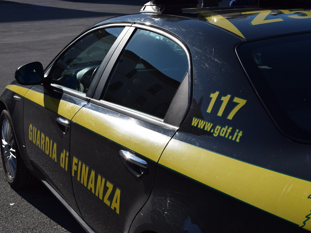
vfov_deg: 23.7
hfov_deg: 31.2
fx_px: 557
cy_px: 116
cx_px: 159
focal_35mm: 62
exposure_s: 1/1000
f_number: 10
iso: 250
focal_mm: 38
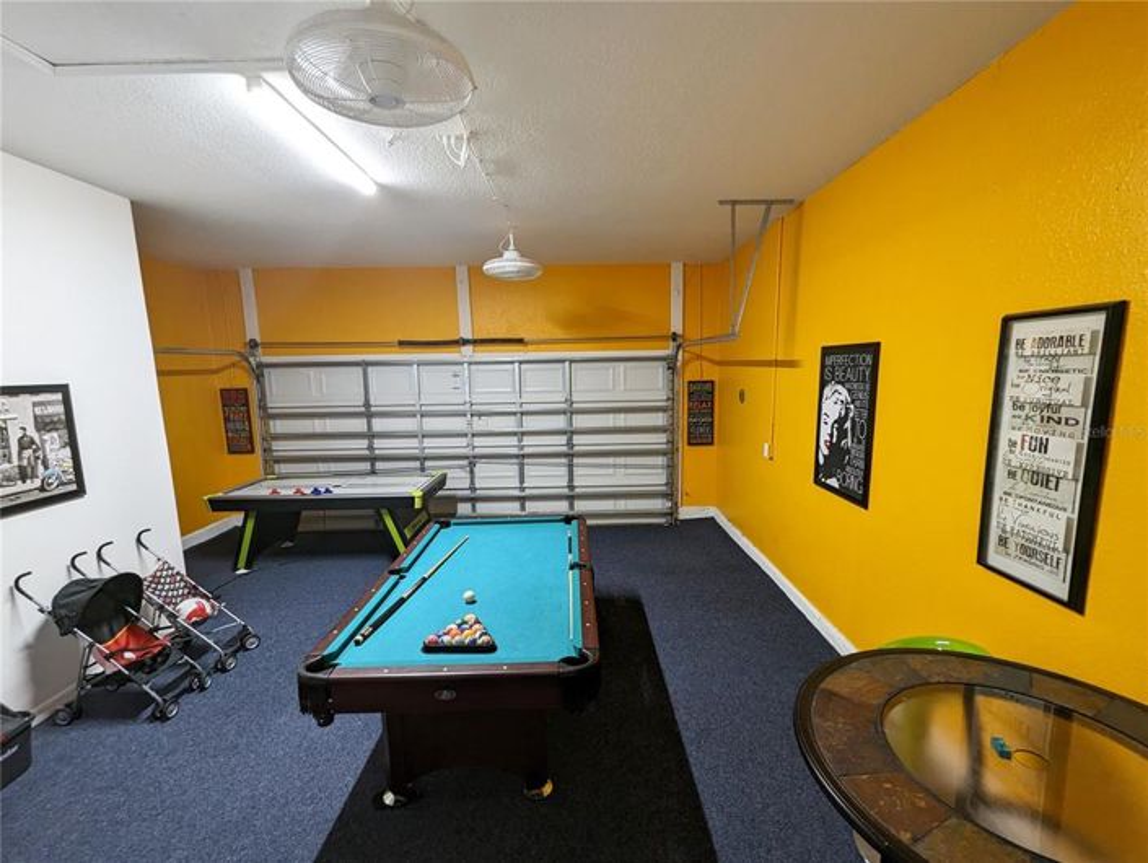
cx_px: 574
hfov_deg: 106.1
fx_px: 431
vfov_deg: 90.0
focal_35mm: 13
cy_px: 432
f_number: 2.2
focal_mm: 1.95
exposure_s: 1/24
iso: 104
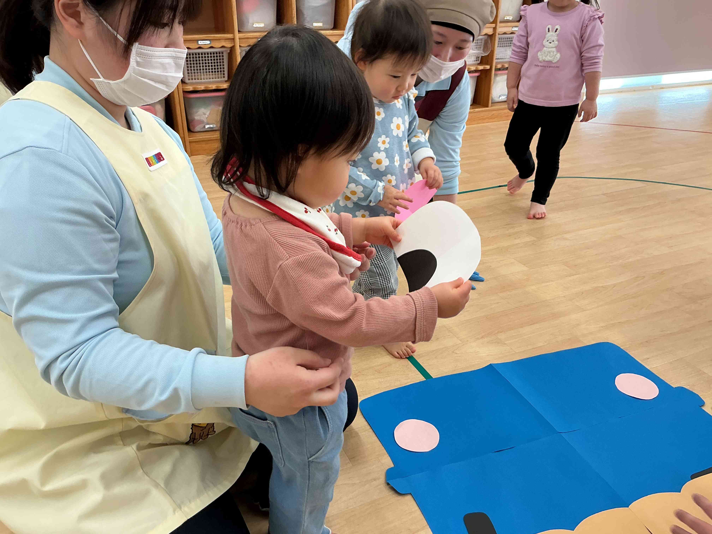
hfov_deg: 61.7
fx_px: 596
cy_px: 267
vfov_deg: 48.2
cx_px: 356
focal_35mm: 29
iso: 40
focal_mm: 3
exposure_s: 1/100
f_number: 1.8
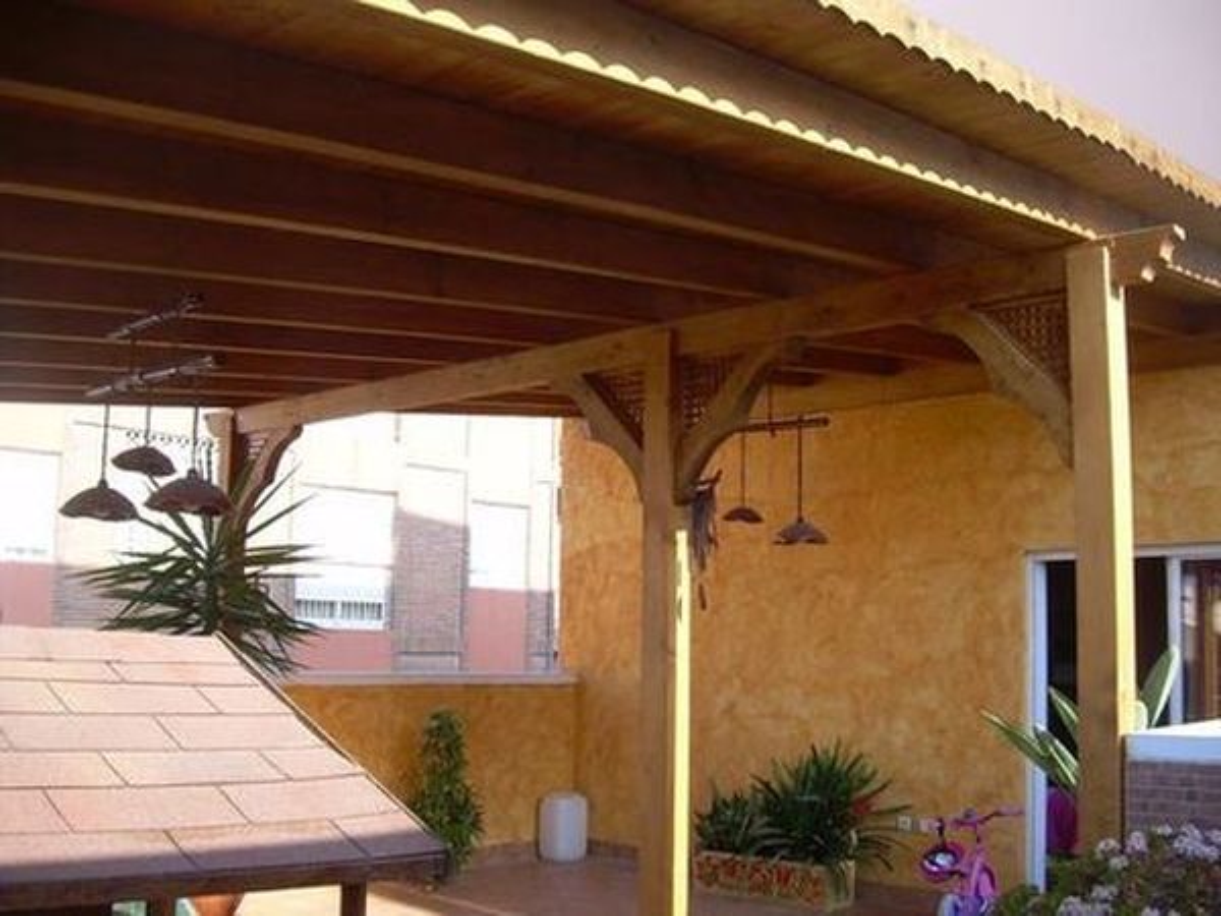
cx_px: 610
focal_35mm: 38
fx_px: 1340
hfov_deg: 49.0
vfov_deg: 37.7
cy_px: 458
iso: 50
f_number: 2.8
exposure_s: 1/250
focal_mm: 6.3
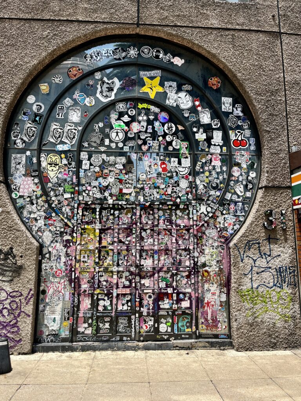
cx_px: 150
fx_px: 301
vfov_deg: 67.3
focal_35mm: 26
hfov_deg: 53.1
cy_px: 200
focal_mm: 5.1
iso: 50
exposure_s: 1/2513
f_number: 1.6
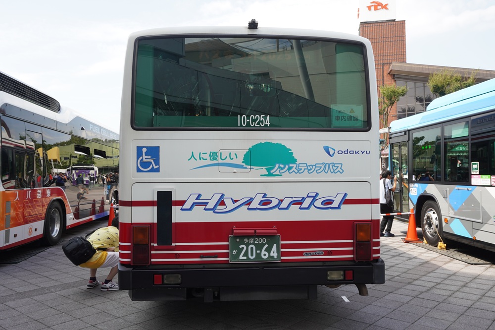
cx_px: 248
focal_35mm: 30
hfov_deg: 61.9
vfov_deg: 43.6
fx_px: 412
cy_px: 165
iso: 100
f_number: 7.1
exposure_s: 1/100
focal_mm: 20
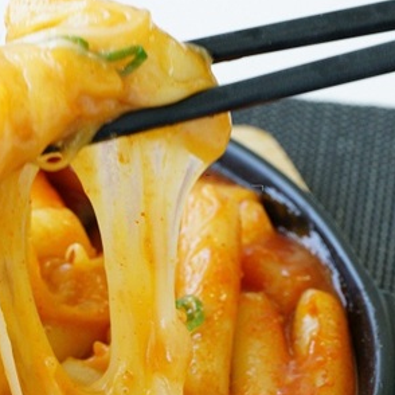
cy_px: 308
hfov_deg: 7.5
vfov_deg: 7.5
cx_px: 102
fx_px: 3021
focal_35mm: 234
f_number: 8
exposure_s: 1/100
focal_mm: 90
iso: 2000
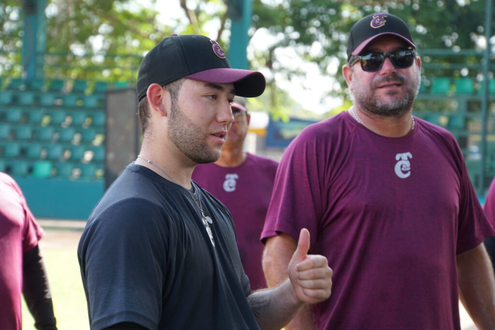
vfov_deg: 9.4
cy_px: 165
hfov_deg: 14.1
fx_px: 2001
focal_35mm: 146
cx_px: 248
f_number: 6.3
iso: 400
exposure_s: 1/160
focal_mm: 97
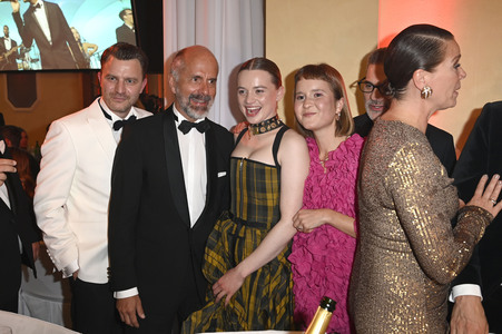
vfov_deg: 38.8
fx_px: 474
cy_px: 167
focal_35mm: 34
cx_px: 251
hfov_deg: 55.8
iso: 2000
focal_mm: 34
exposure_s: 1/80
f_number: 5.6
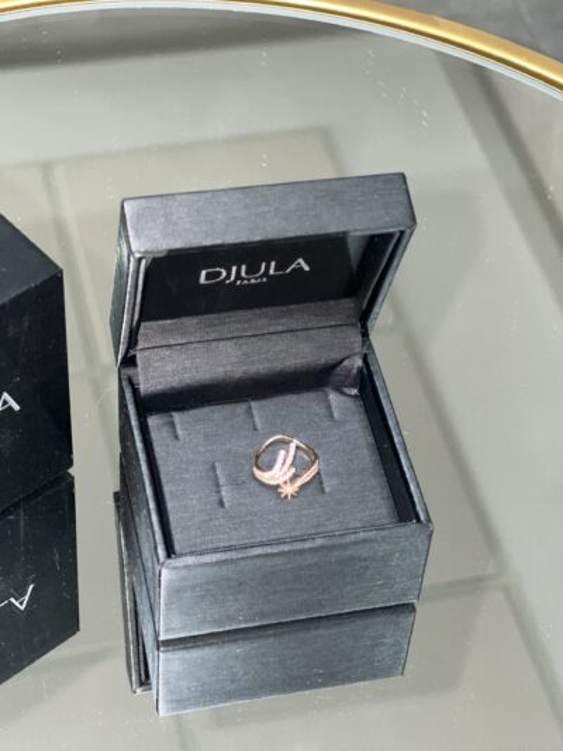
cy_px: 376
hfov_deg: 19.1
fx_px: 1669
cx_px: 282
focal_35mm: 77
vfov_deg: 25.3
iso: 160
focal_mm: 9
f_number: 2.8
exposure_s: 1/40
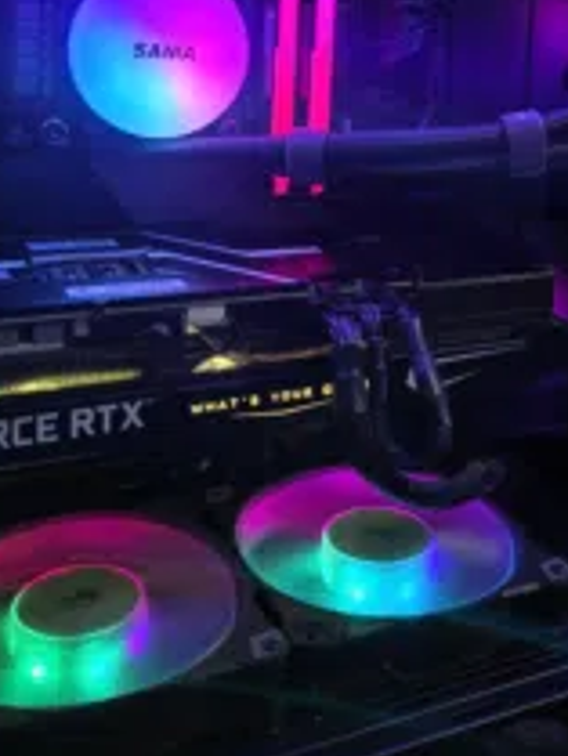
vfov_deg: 40.3
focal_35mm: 44
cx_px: 373
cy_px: 105
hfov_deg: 32.7
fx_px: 962
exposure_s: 1/57
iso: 40
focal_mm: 6.3
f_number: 1.7
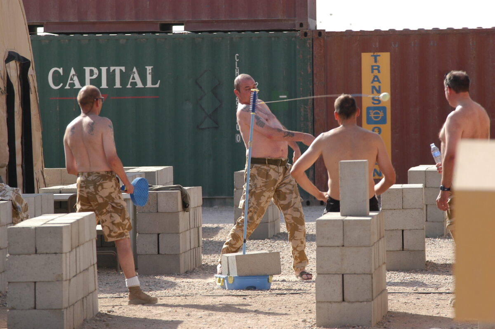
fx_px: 4120
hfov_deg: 6.9
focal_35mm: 300
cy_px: 164
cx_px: 248
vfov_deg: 4.6
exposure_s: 1/500
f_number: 5.6
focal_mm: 200
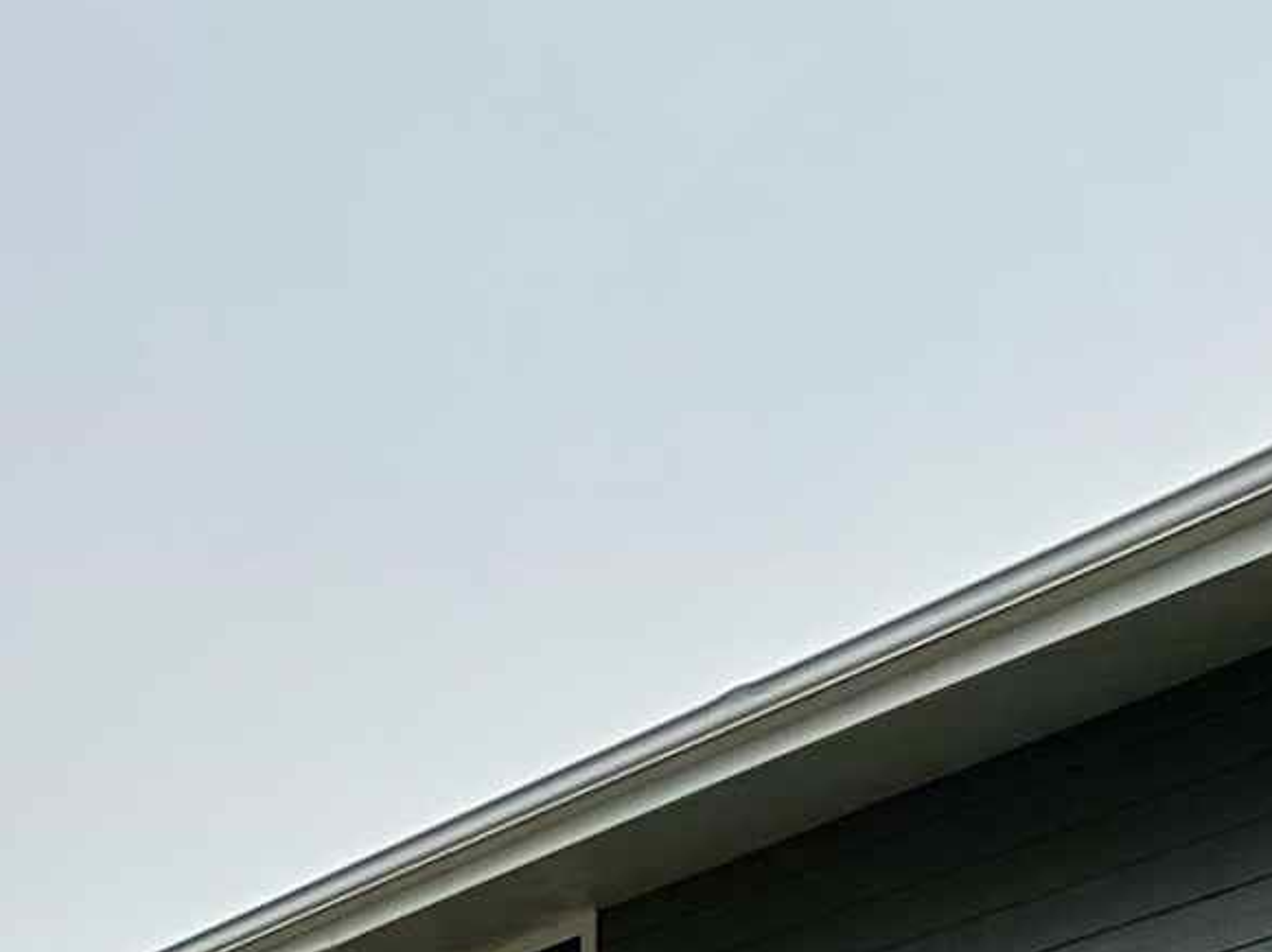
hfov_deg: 14.1
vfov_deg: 10.9
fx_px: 4664
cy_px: 1742
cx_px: 2135
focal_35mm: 127
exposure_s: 1/3861
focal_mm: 6.86
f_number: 1.78
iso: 80
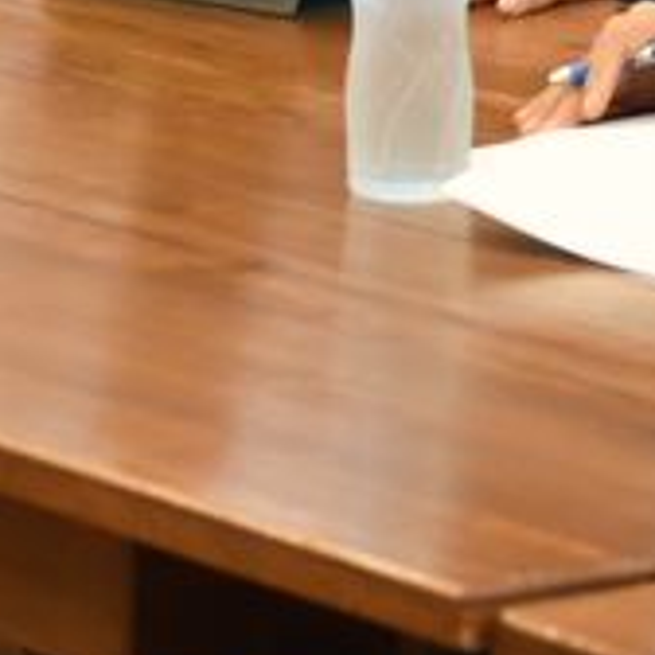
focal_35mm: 269
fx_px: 5759
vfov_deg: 6.4
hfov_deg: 6.5
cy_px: -392
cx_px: 246
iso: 560
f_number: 4.2
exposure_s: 1/30
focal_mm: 35
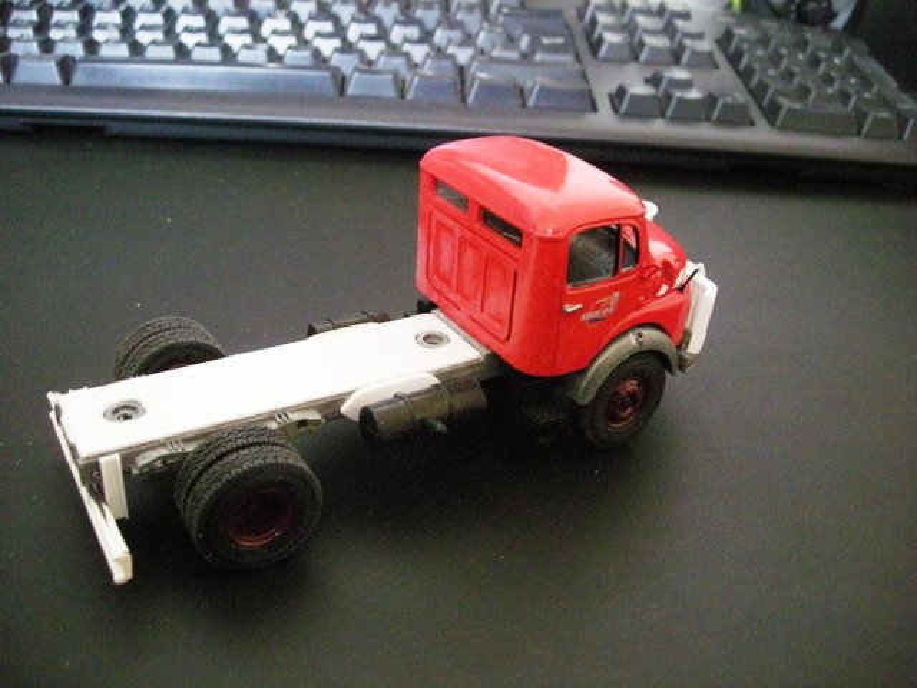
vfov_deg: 40.7
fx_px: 927
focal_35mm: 35
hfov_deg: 52.6
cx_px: 458
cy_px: 344
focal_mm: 5.7
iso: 637
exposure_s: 1/8
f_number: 2.8
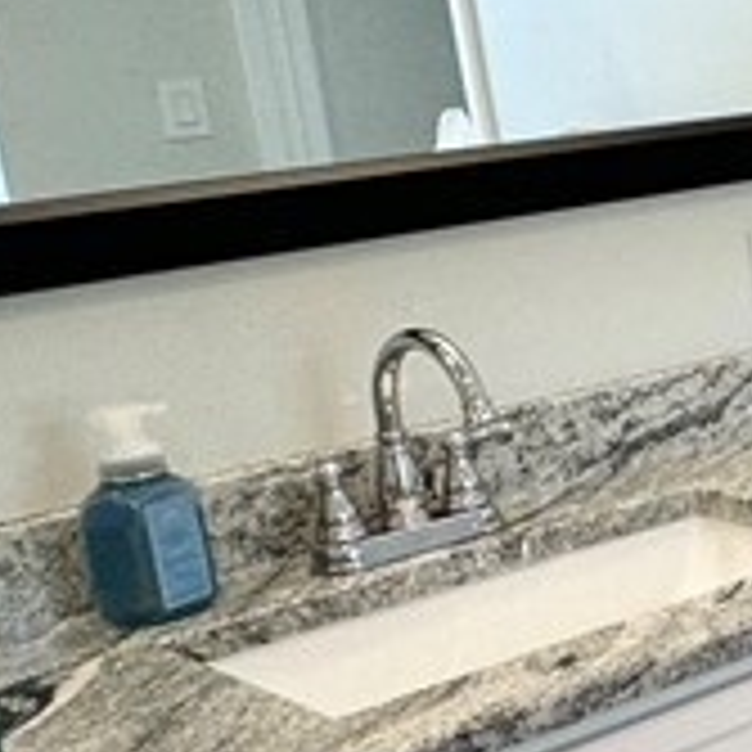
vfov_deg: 22.7
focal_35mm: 76
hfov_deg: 14.8
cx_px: 1774
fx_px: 1868
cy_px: 261
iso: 125
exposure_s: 1/120
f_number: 2.2
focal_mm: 2.22
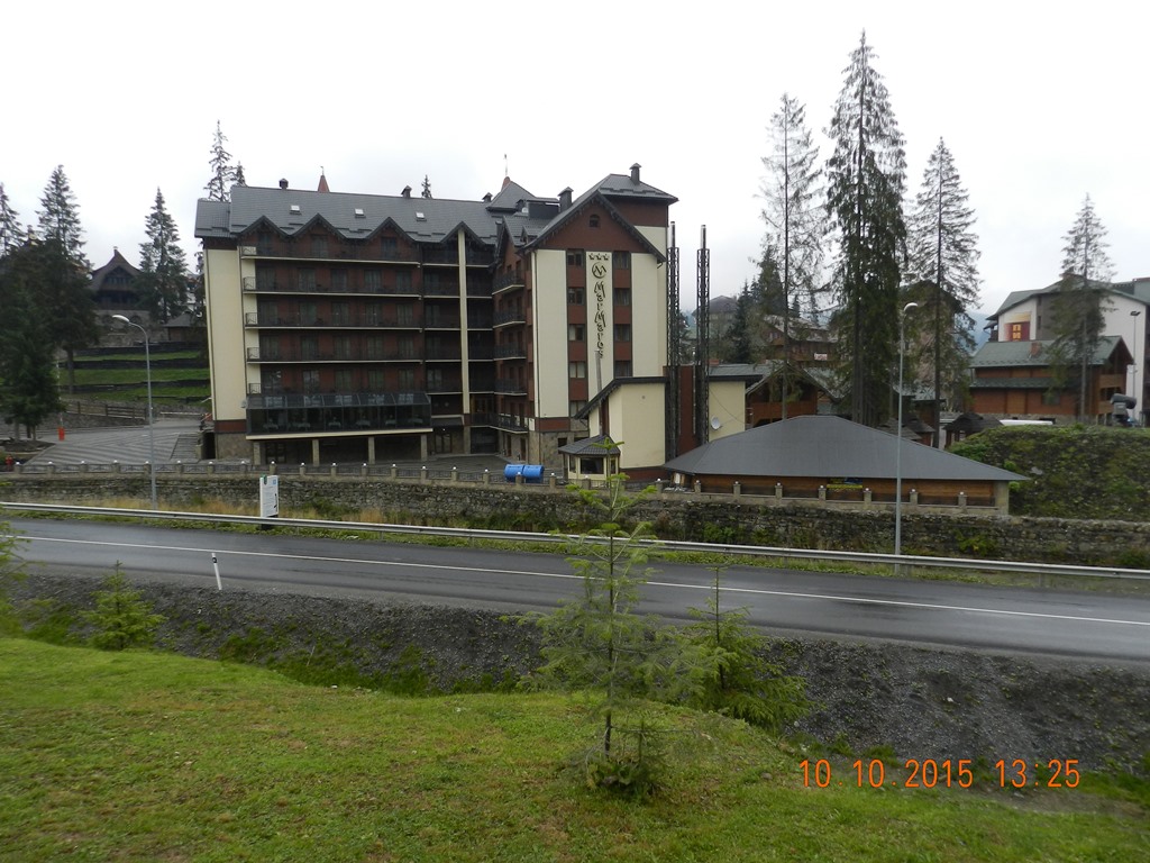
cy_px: 432
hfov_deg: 73.9
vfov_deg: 58.9
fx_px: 764
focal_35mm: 23
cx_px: 575
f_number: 3.4
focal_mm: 4
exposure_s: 1/400
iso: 160
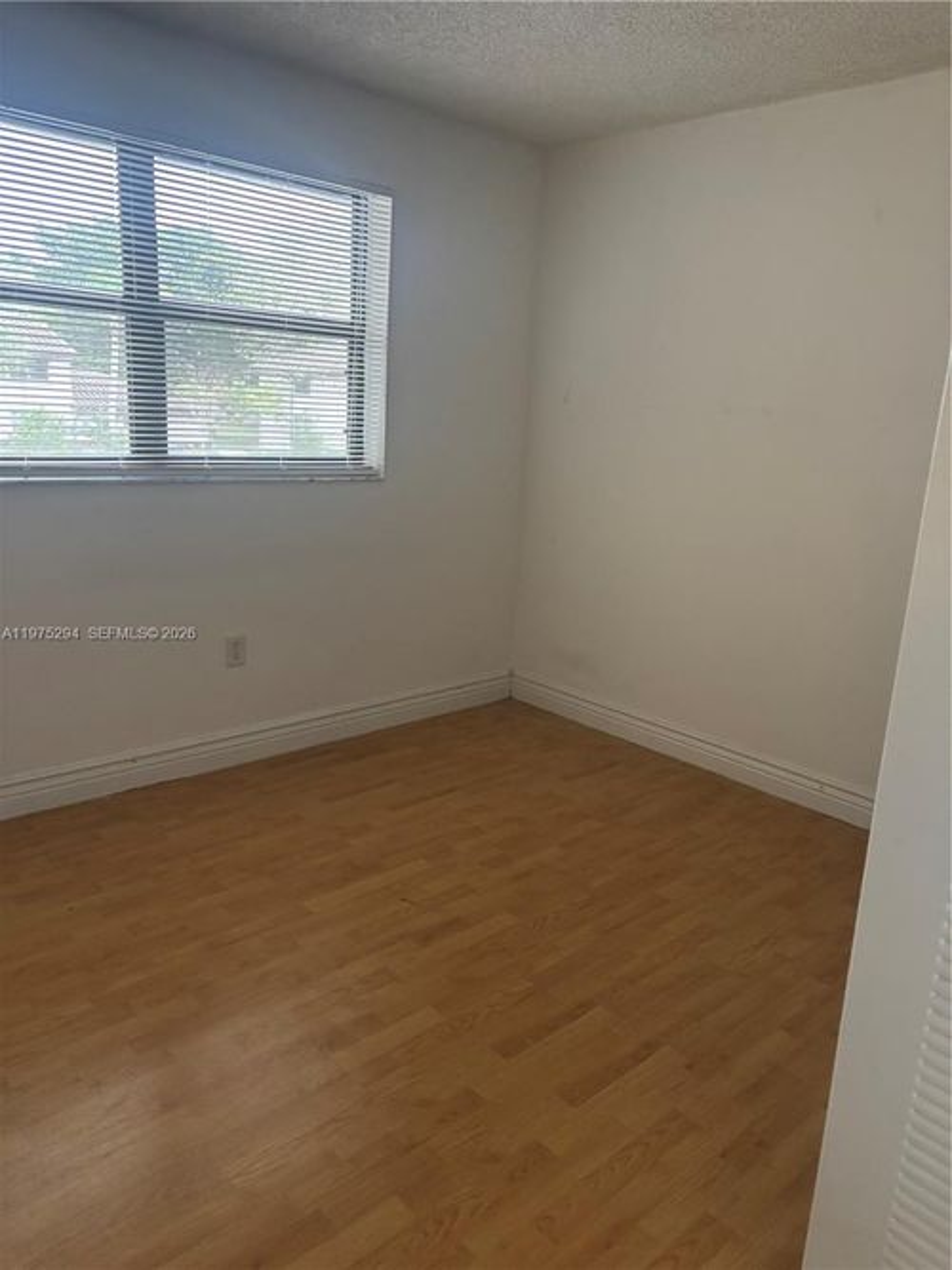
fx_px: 954
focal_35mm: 26
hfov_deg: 53.0
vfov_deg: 67.3
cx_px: 476
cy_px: 635
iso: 400
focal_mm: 5.96
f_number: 1.6
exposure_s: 1/60
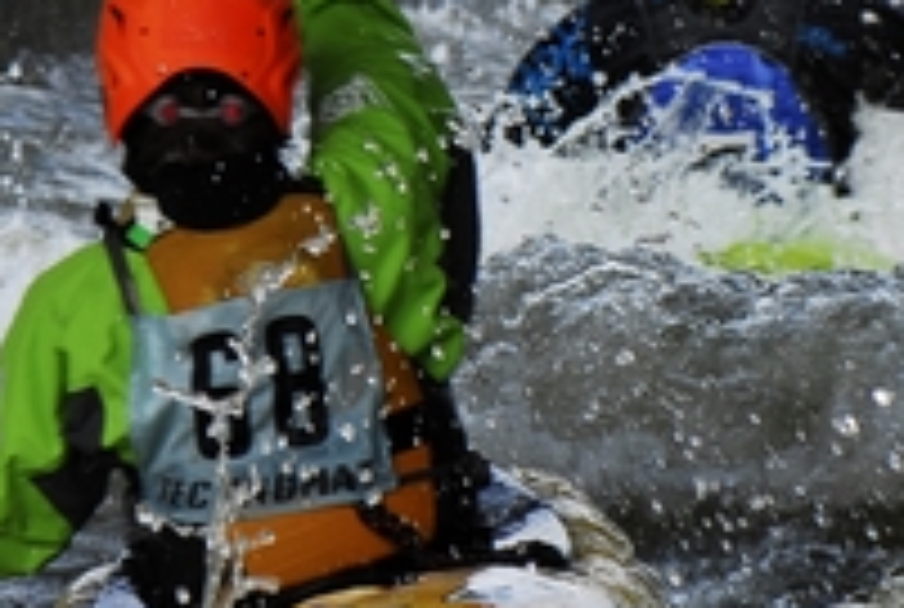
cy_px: -5
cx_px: 526
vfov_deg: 2.7
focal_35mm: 517
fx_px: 13002
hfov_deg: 4.0
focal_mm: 105
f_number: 8
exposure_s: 1/250
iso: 200
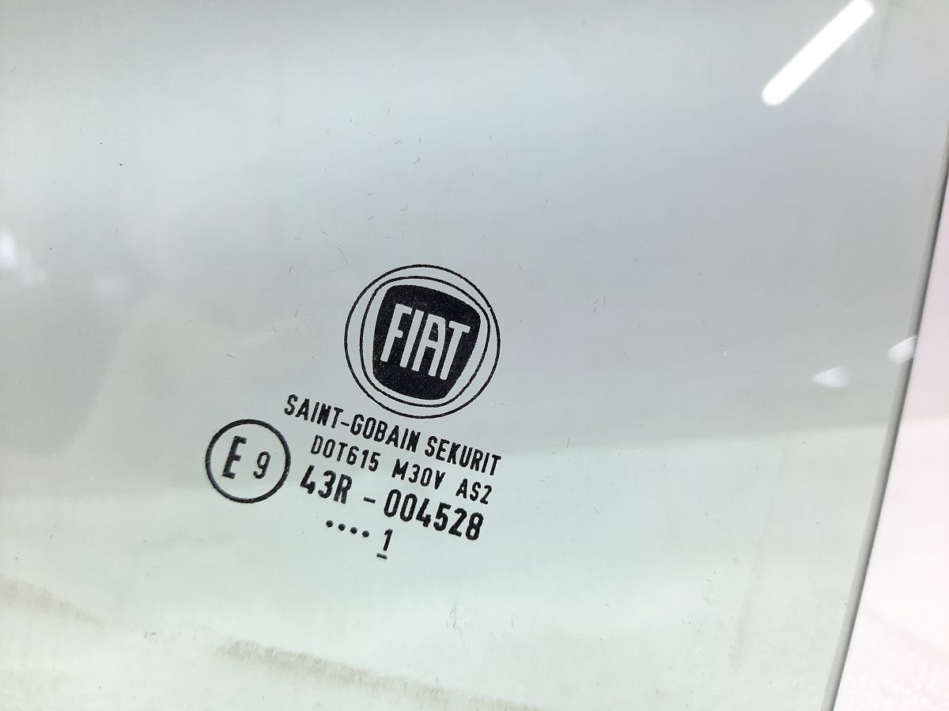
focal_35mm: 25
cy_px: 356
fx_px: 685
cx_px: 474
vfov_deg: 54.9
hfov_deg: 69.4
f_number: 2
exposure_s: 1/50
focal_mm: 4.6
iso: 160
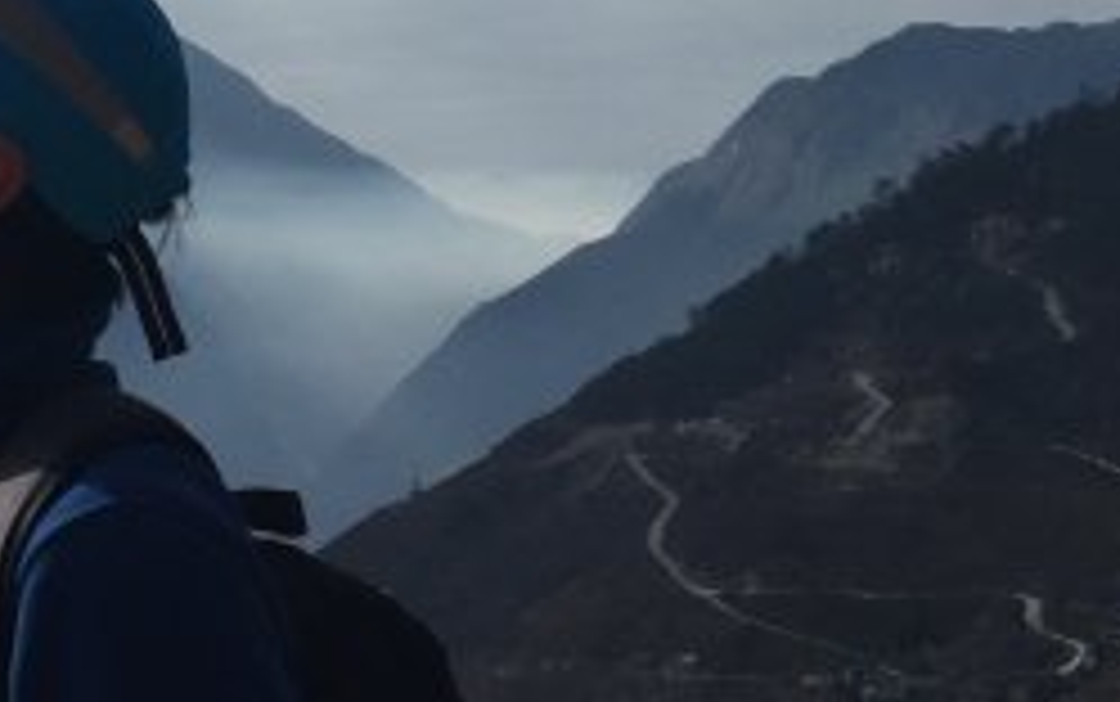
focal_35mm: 85
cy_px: -218
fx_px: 2596
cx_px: 256
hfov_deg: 24.0
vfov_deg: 14.7
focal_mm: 4.15
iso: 32
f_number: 2.2
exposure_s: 1/3968
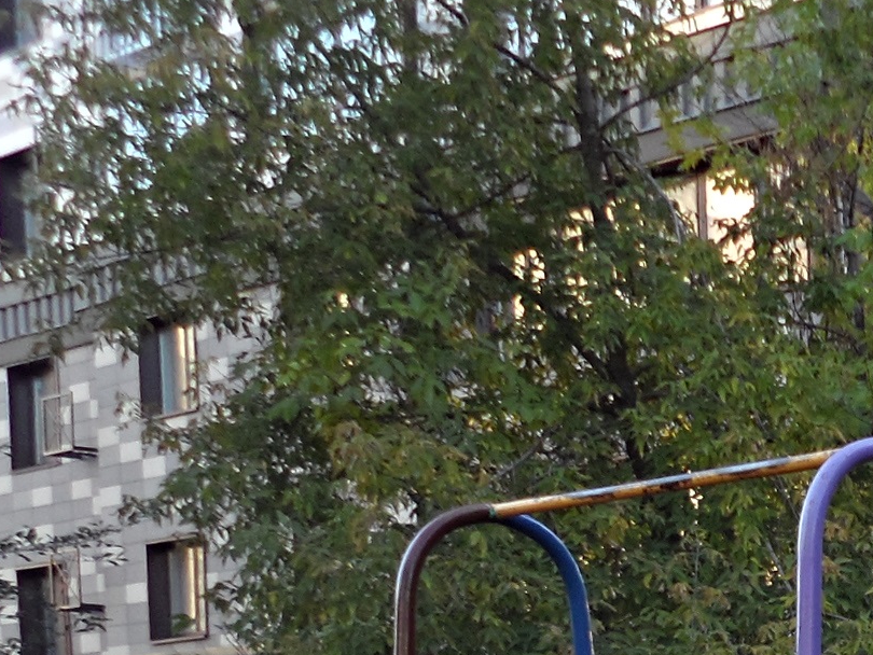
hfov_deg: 22.3
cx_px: 1075
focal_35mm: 80
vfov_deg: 16.6
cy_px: 1018
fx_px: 2018
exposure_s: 1/90
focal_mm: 4.5
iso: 100
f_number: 2.5
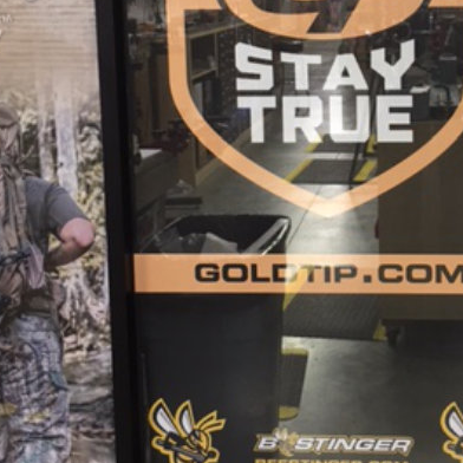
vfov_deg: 27.2
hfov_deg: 27.2
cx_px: 374
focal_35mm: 62
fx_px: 938
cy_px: 94
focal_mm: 4.15
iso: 80
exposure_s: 1/30
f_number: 2.2
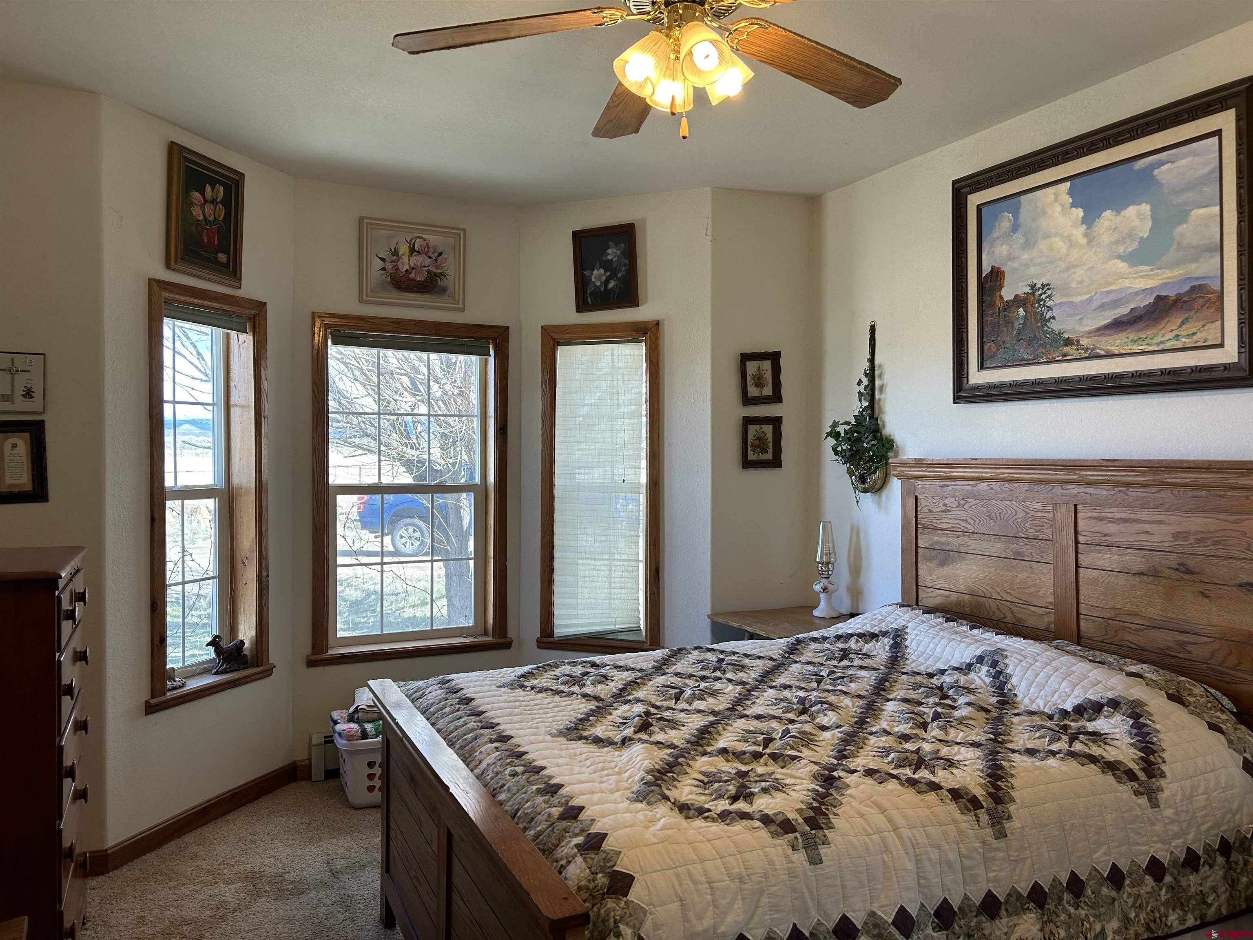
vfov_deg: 53.1
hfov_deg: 67.3
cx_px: 626
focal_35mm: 26
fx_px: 941
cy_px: 470
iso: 64
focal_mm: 5.7
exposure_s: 1/158
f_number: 1.5
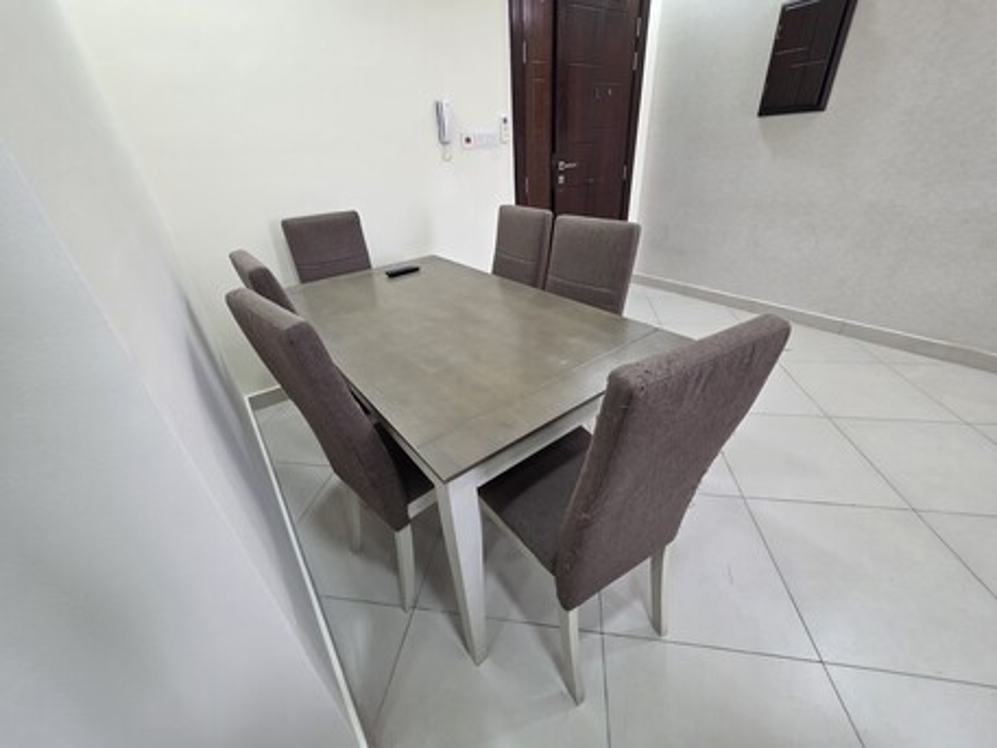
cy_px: 374
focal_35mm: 13
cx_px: 498
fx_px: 375
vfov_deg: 89.9
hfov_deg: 106.2
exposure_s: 1/100
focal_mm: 2.2
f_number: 1.9
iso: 160
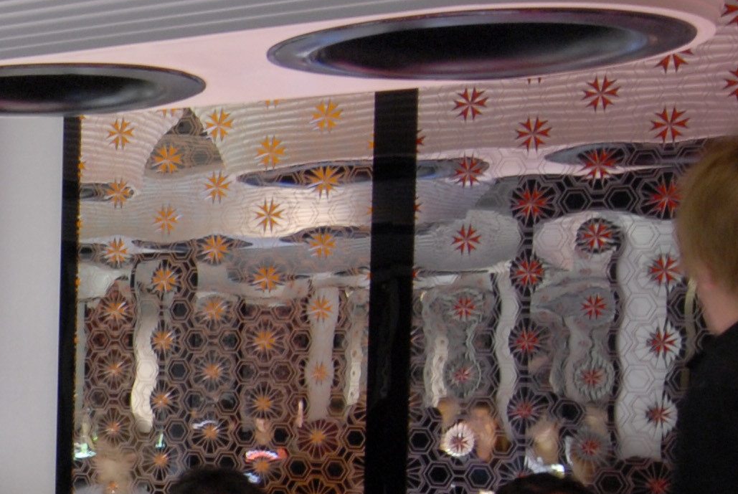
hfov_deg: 21.7
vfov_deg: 17.2
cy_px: 395
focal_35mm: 79
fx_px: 1622
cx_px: -344
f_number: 13
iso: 400
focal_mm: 14
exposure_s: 1
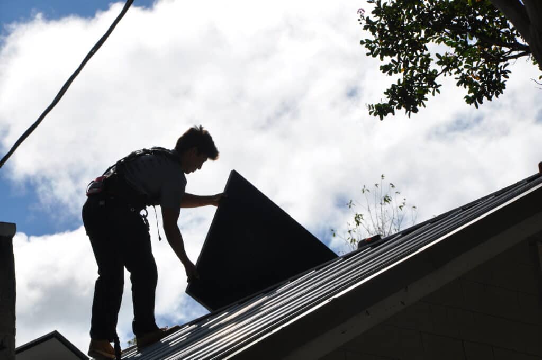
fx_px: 2075
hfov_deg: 14.9
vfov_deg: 9.9
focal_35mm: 138
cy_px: 180
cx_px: 271
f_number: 13
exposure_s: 1/640
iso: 200
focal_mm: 92
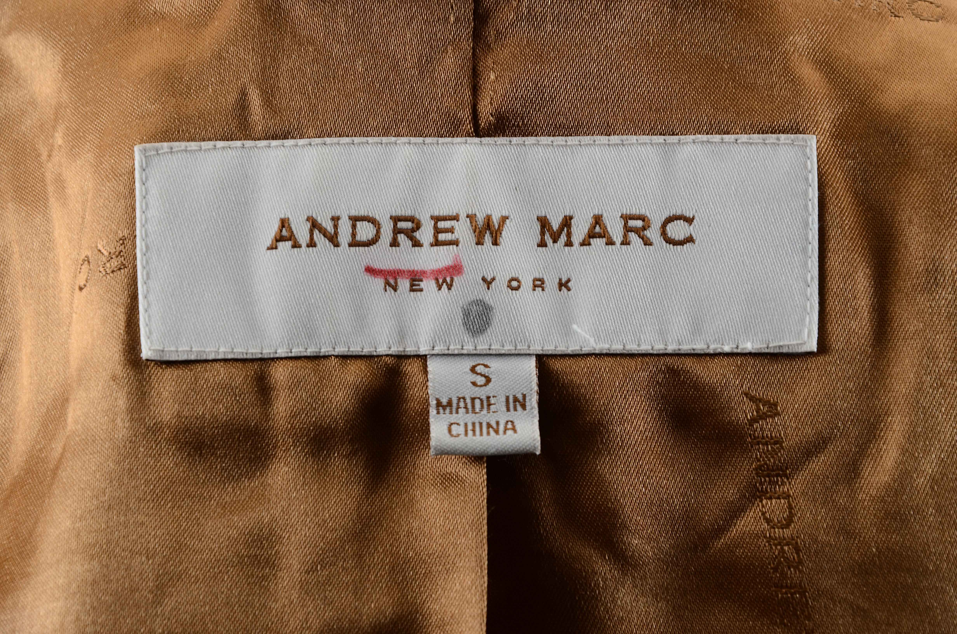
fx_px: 4178
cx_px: 478
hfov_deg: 13.1
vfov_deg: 8.7
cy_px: 317
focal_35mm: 158
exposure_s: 1/60
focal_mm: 105
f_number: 8
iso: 160
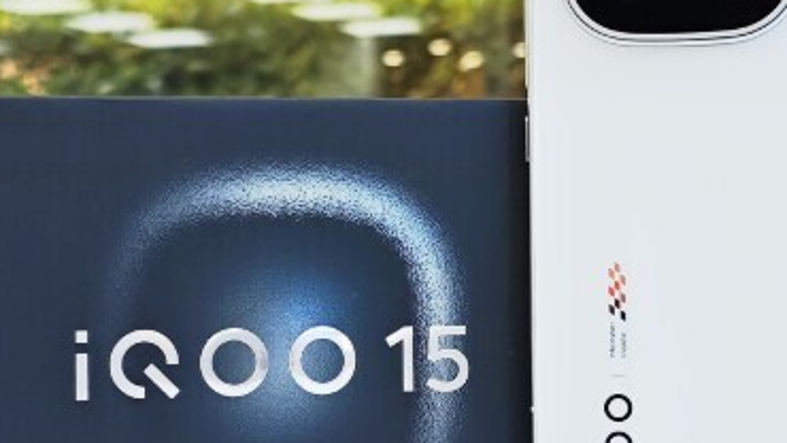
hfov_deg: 20.2
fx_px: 2212
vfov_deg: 11.4
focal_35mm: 106
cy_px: 258
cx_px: 368
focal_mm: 5.85
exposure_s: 1/188
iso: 50
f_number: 1.63
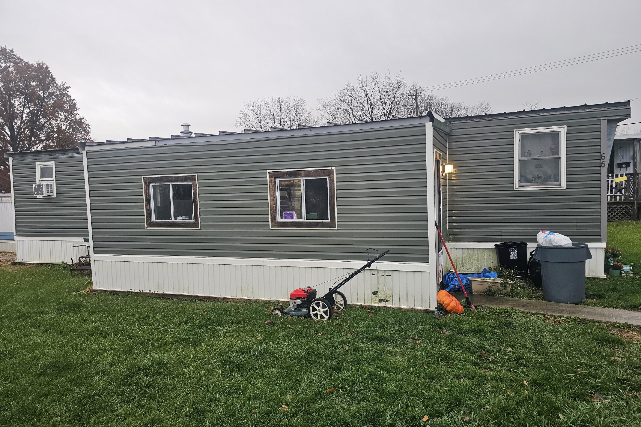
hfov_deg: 73.7
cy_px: 215
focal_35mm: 24
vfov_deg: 53.1
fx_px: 427
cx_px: 320
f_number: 1.7
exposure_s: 1/120
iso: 100
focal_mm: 6.3
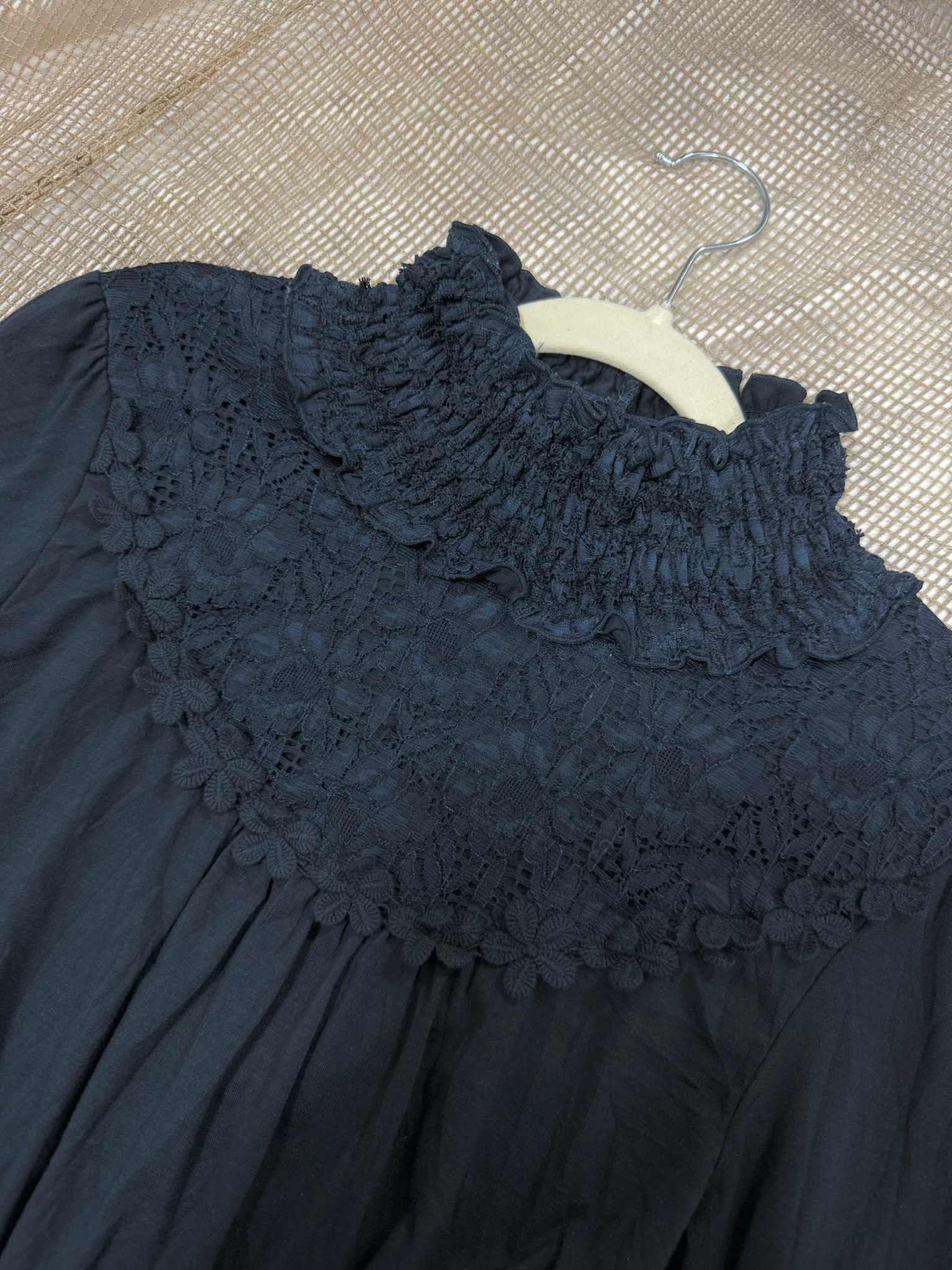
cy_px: 635
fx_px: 880
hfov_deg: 56.8
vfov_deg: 71.6
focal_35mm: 24
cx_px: 476
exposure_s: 1/50
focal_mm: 6.76
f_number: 1.78
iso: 200
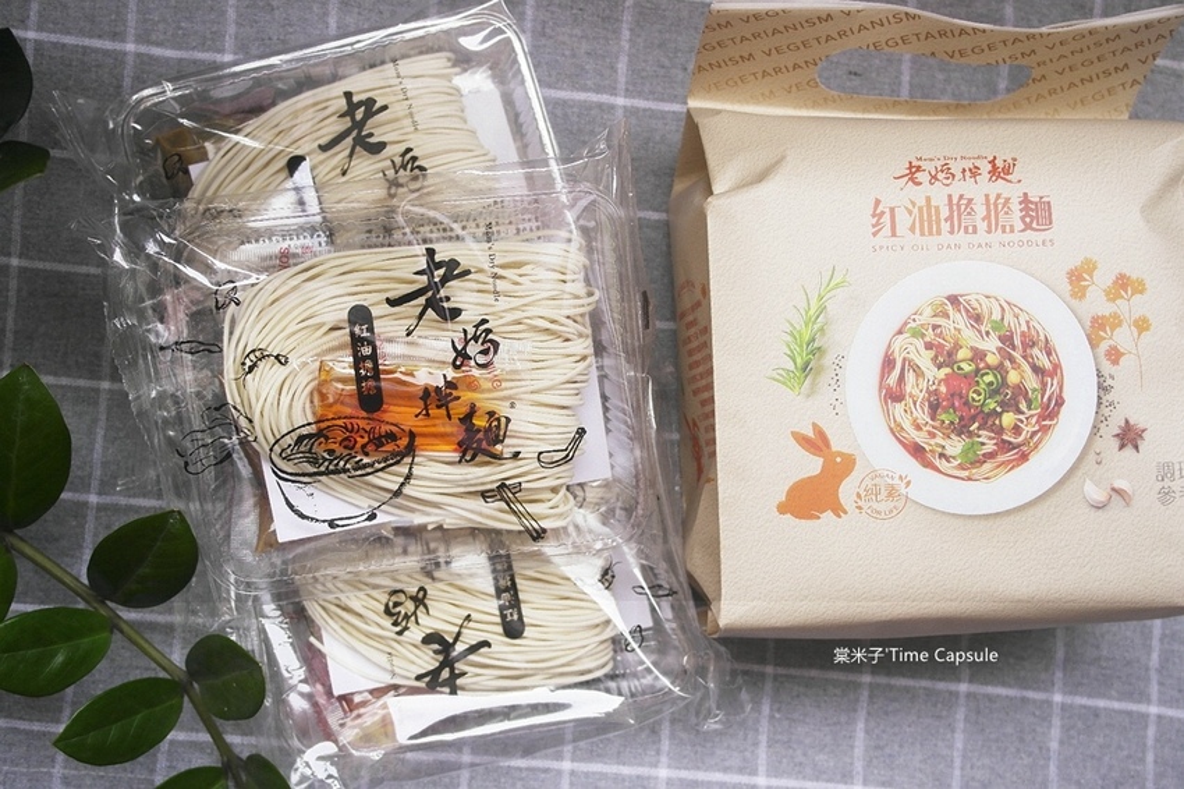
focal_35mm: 43
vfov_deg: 31.2
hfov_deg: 45.4
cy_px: 394
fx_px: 1414
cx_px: 592
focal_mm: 28
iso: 400
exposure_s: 1/125
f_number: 4
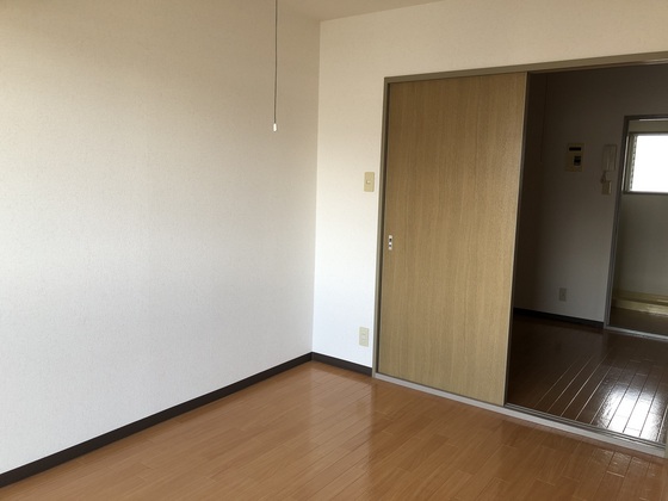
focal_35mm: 28
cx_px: 334
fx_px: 540
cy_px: 250
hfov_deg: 63.4
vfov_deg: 49.7
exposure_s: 1/40
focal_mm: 3.99
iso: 25
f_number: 1.8
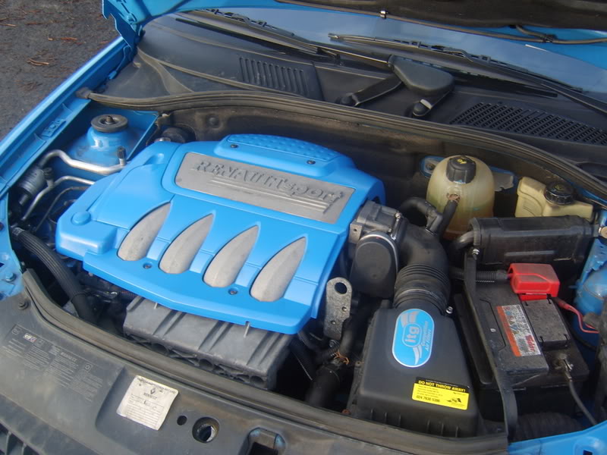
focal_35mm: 31
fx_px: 544
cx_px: 304
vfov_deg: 45.4
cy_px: 228
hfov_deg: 58.4
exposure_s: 1/71
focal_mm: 8.13
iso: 50
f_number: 2.7
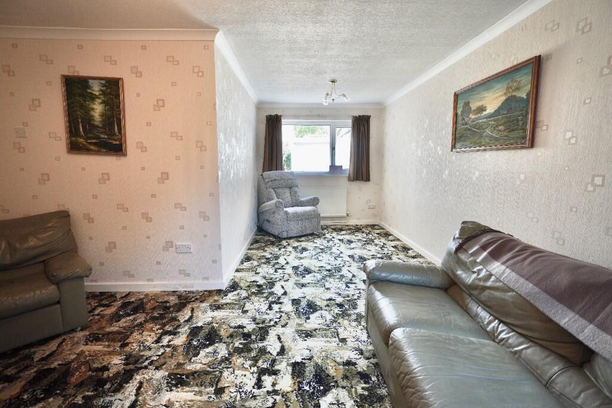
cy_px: 204
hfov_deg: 95.0
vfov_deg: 72.1
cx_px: 306
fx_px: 281
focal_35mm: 16
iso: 125
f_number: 1.8
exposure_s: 1/125
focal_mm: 11
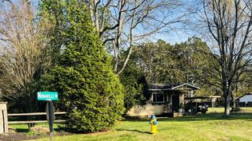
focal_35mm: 45
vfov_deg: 25.8
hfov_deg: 45.1
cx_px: 94
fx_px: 301
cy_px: 121
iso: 50
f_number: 1.5
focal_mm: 5.7
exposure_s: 1/1669
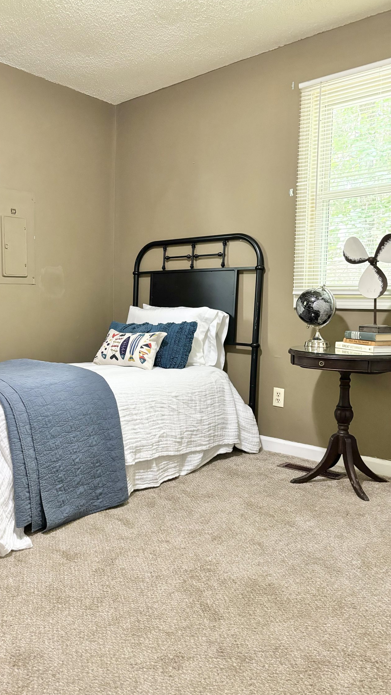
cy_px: 342
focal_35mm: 29
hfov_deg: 39.6
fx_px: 534
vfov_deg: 66.1
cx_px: 124
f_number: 1.6
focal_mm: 5.96
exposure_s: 1/40
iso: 400
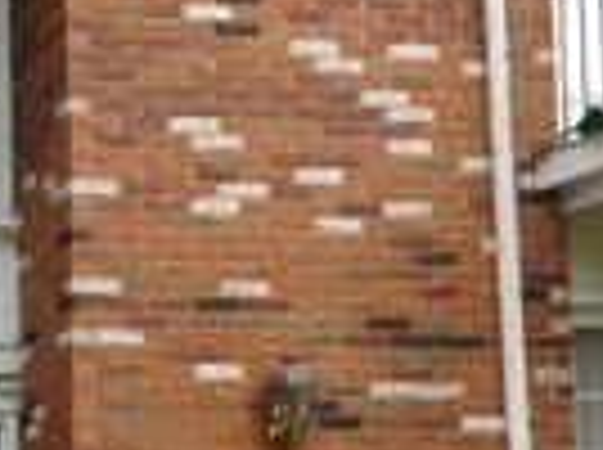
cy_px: 385
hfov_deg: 16.4
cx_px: -243
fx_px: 1948
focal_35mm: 112
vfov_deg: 13.1
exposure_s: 1/200
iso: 125
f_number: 3.2
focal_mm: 5.3
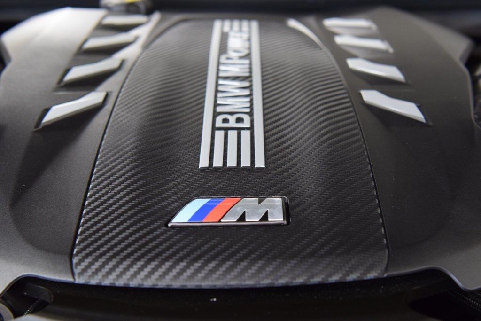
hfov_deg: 33.4
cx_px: 240
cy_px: 160
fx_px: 802
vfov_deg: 22.6
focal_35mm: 60
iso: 1600
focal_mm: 40
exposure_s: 1/15
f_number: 5
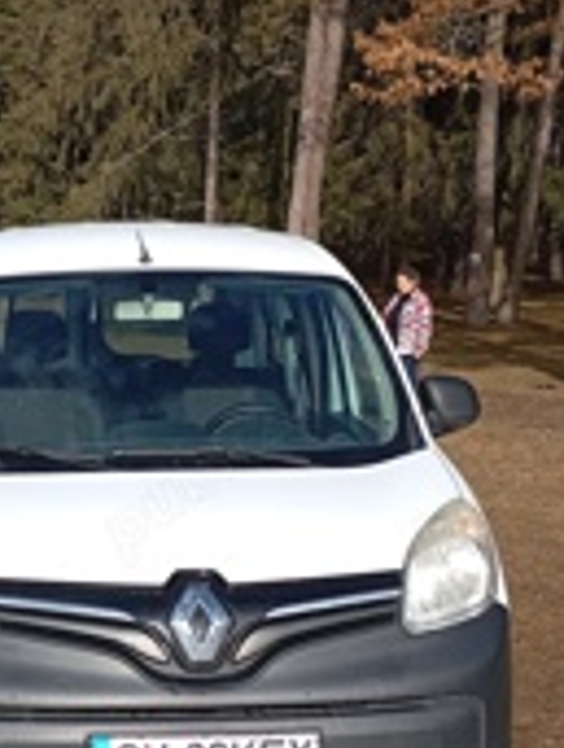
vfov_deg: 29.5
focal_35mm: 65
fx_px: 1407
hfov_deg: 22.3
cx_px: 92
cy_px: 512
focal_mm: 4.27
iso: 103
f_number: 1.8
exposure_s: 1/531
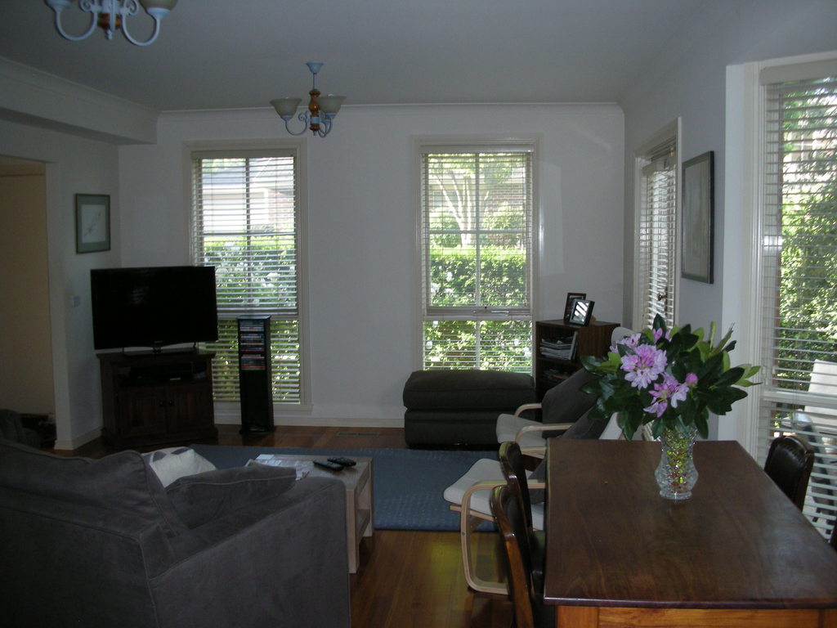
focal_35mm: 35
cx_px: 418
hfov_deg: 52.6
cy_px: 314
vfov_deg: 40.7
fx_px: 846
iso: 122
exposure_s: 1/60
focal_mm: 5.8
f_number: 2.8
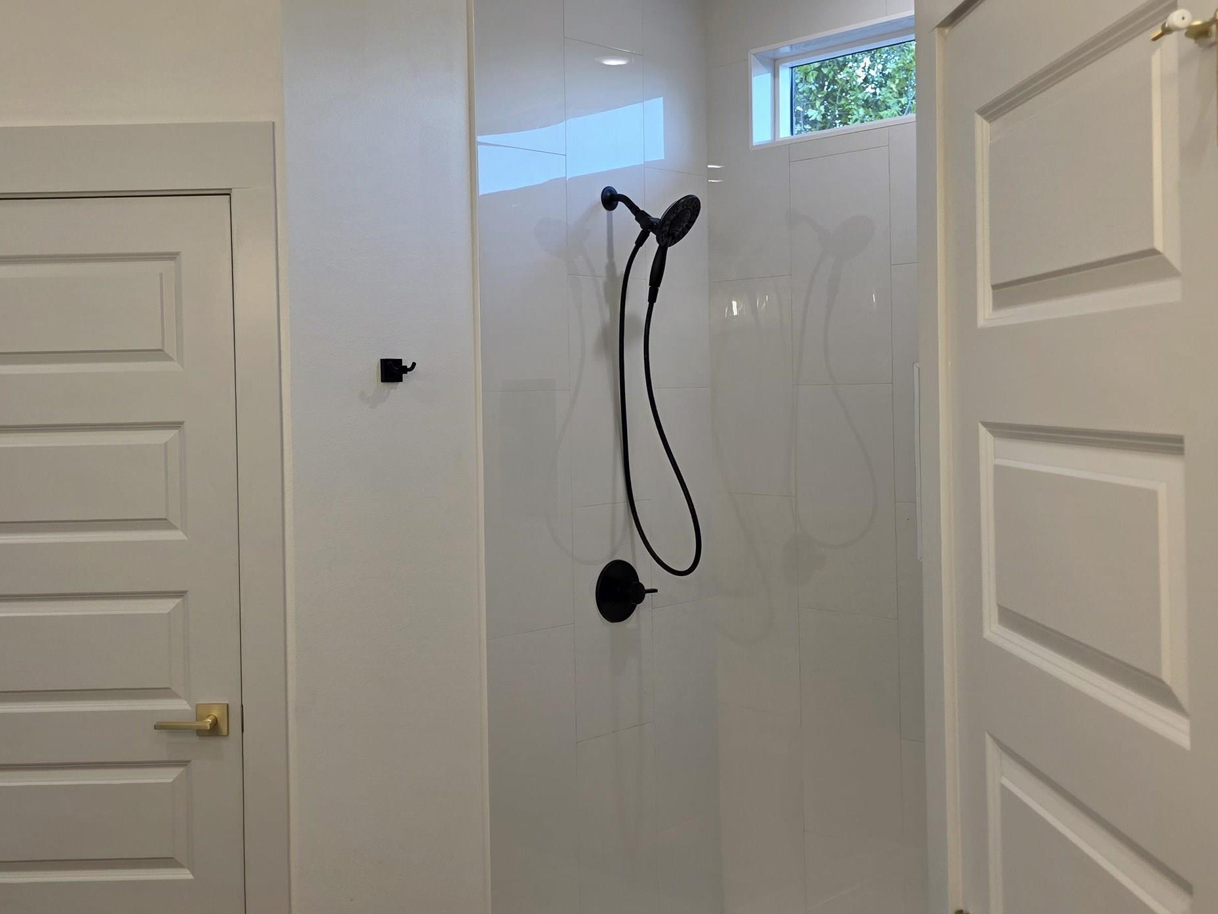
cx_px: 510
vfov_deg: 37.7
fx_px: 1337
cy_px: 392
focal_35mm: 38
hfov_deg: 48.8
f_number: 1.7
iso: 50
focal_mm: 6.3
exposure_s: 1/120
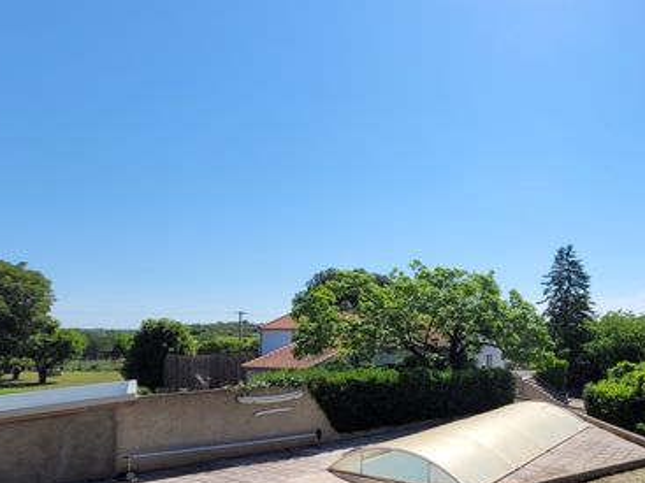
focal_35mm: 25
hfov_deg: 63.9
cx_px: 507
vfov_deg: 53.8
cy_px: 320
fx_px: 466
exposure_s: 1/2116
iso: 40
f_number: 2.2
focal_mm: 1.74
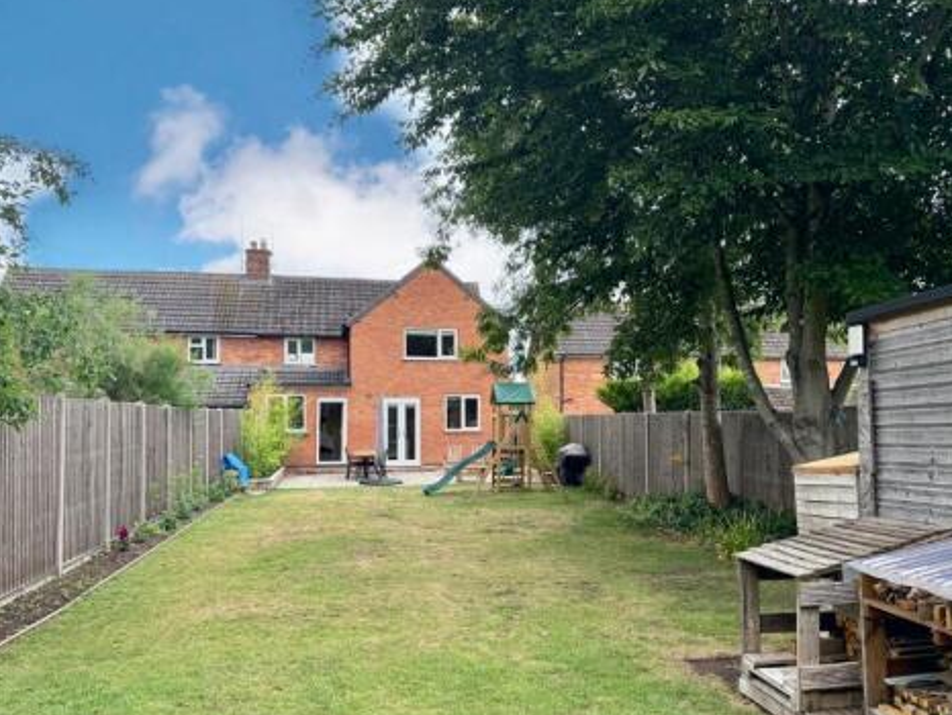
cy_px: 399
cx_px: 526
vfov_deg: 46.7
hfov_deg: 59.8
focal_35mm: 30
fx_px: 825
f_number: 1.78
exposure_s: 1/1032
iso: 100
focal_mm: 6.76
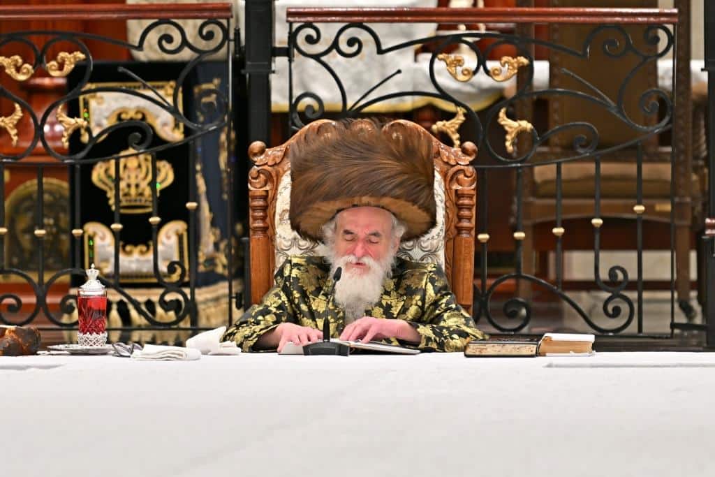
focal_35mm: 300
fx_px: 5959
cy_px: 238
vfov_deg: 4.6
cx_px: 358
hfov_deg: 6.9
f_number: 2.8
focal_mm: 200
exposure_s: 1/320
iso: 200
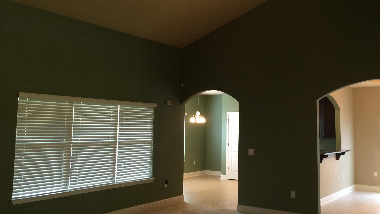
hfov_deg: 55.1
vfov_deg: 32.8
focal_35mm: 36
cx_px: 212
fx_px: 363
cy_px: 99
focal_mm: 4.15
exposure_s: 1/15
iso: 100
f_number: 2.2
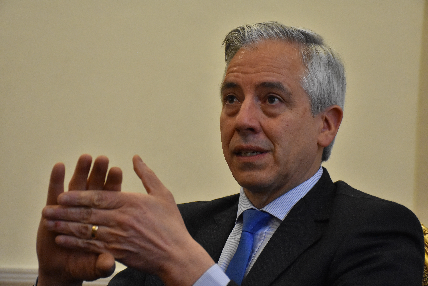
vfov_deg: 14.7
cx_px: 214
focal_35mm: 93
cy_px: 143
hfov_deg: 21.9
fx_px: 1106
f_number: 7.1
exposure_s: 1/160
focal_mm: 62
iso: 3200
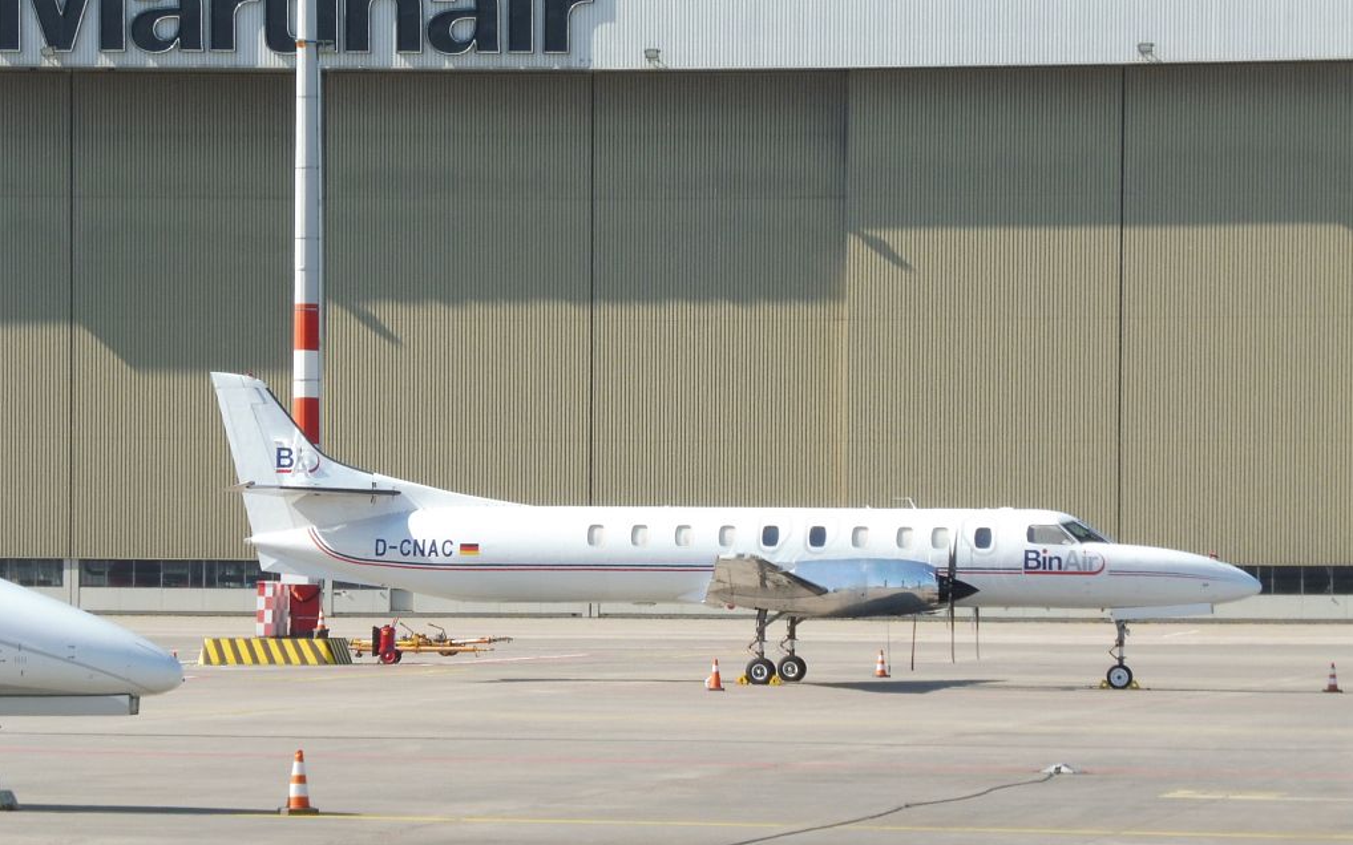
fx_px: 7816
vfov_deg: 6.2
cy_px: 421
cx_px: 678
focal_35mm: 212
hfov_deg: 9.9
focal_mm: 35.6
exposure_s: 1/200
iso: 100
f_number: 7.1
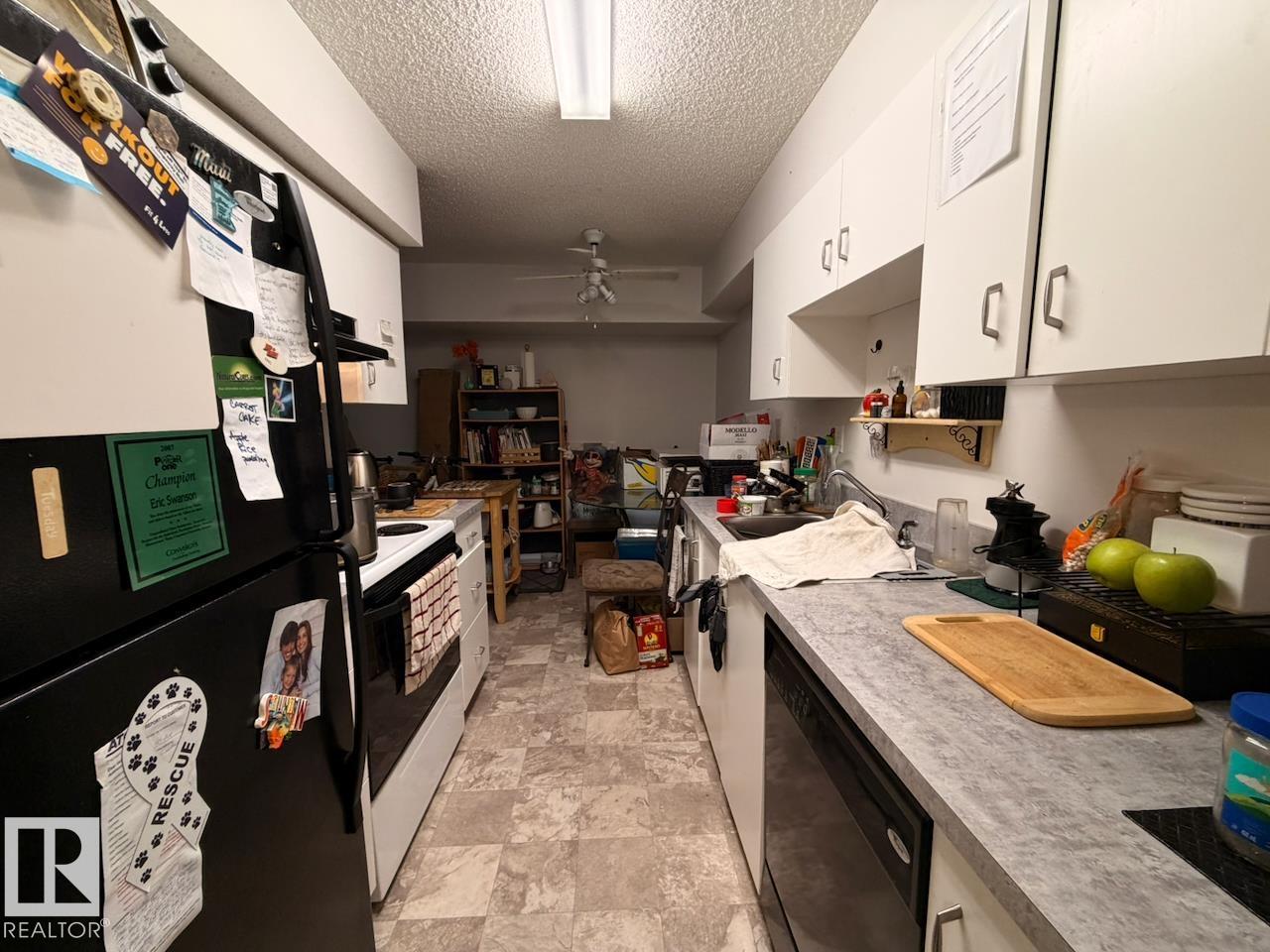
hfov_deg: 102.1
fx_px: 514
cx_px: 635
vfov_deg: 85.7
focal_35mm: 14
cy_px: 476
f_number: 2.2
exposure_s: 1/60
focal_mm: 2.22
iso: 200
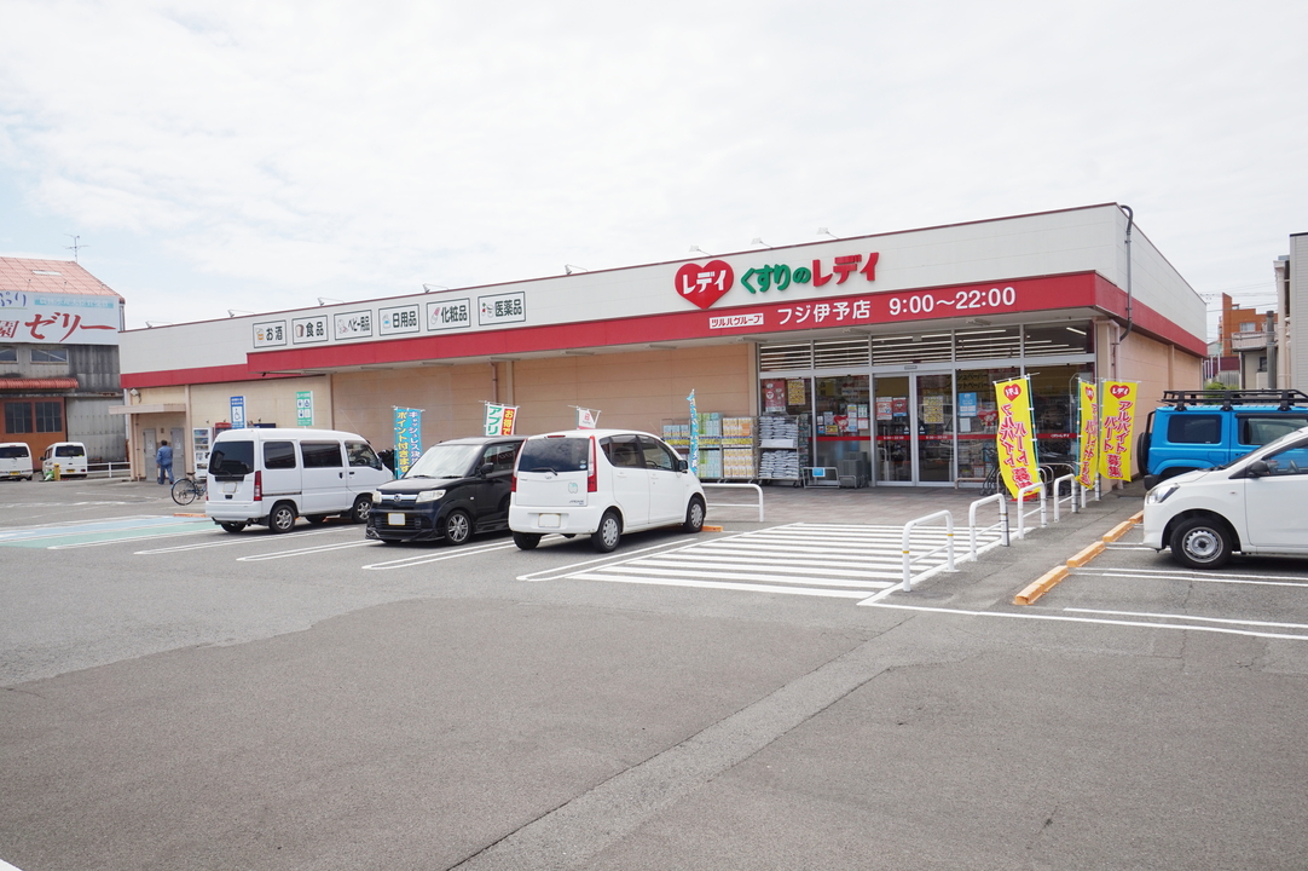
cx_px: 654
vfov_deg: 47.9
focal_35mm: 27
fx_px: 980
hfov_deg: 67.4
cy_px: 436
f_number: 11
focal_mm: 18
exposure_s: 1/200
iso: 100
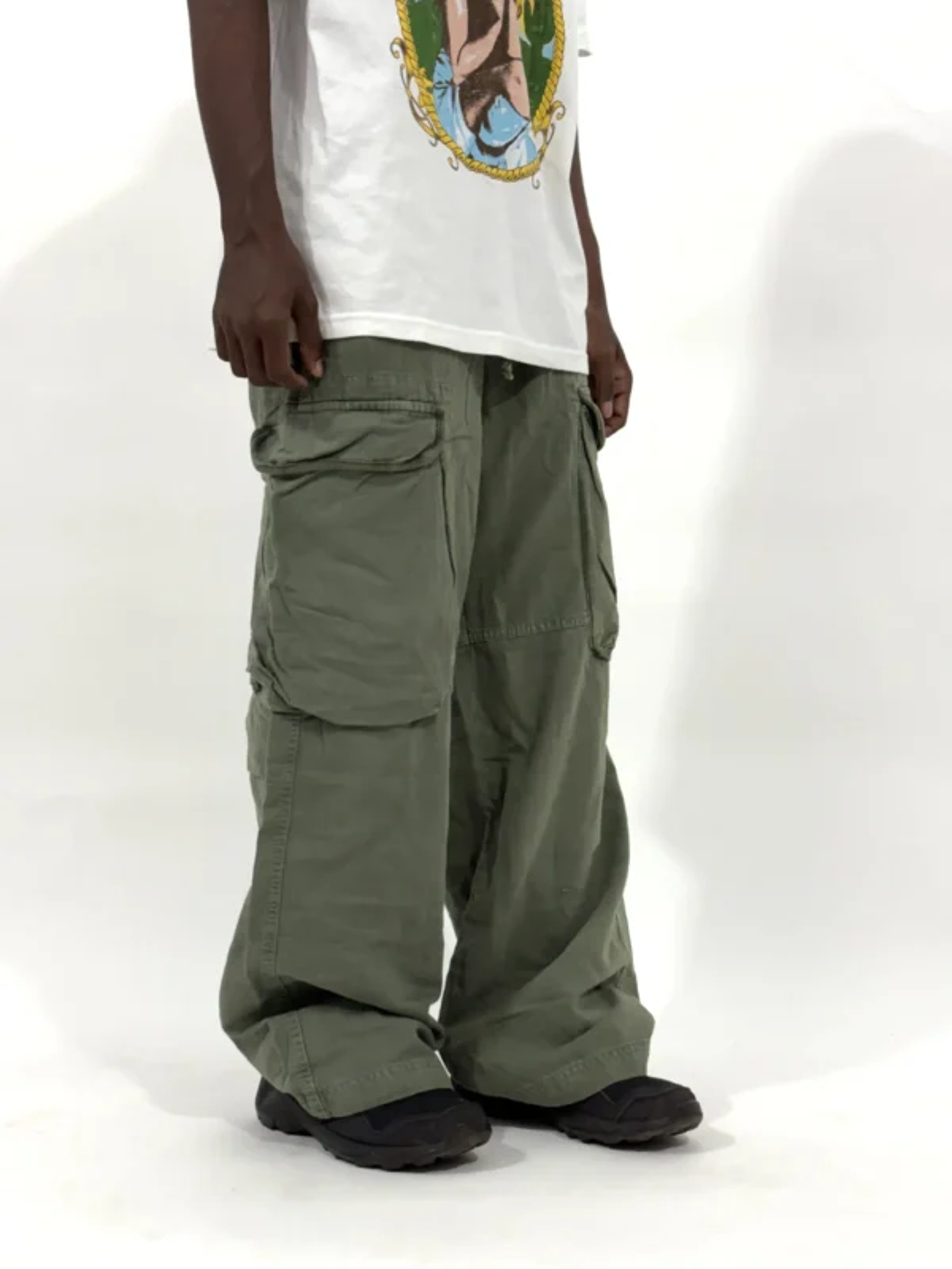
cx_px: 476
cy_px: 634
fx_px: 1907
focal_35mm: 52
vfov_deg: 36.8
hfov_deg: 28.0
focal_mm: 5.96
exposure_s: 1/100
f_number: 1.6
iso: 64
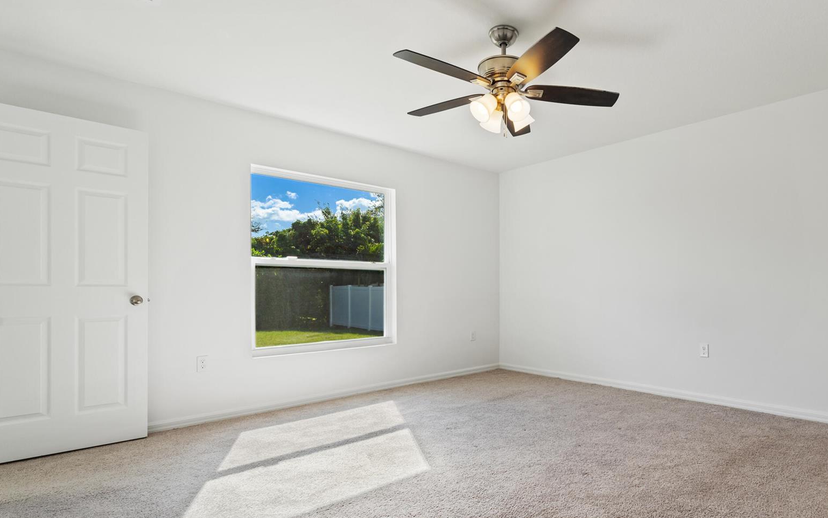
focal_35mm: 19
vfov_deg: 61.8
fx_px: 429
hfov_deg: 86.3
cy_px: 306
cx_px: 516
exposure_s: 1/40
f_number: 9
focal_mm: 14
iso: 250
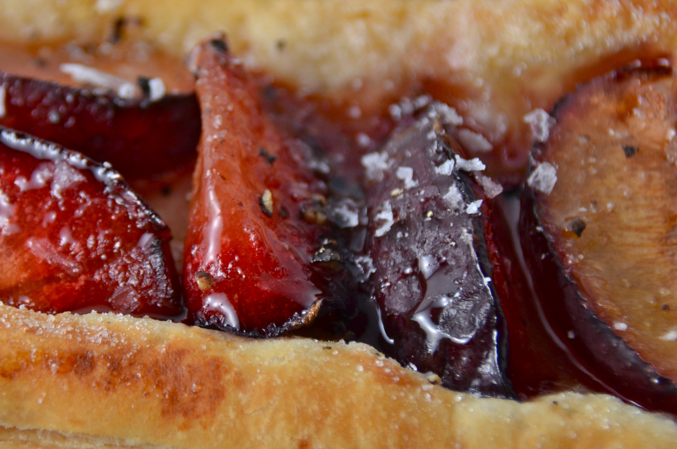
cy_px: 223
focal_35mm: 326
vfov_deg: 4.2
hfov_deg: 6.3
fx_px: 6114
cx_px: 200
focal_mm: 135
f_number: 5.6
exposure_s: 1/250
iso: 500
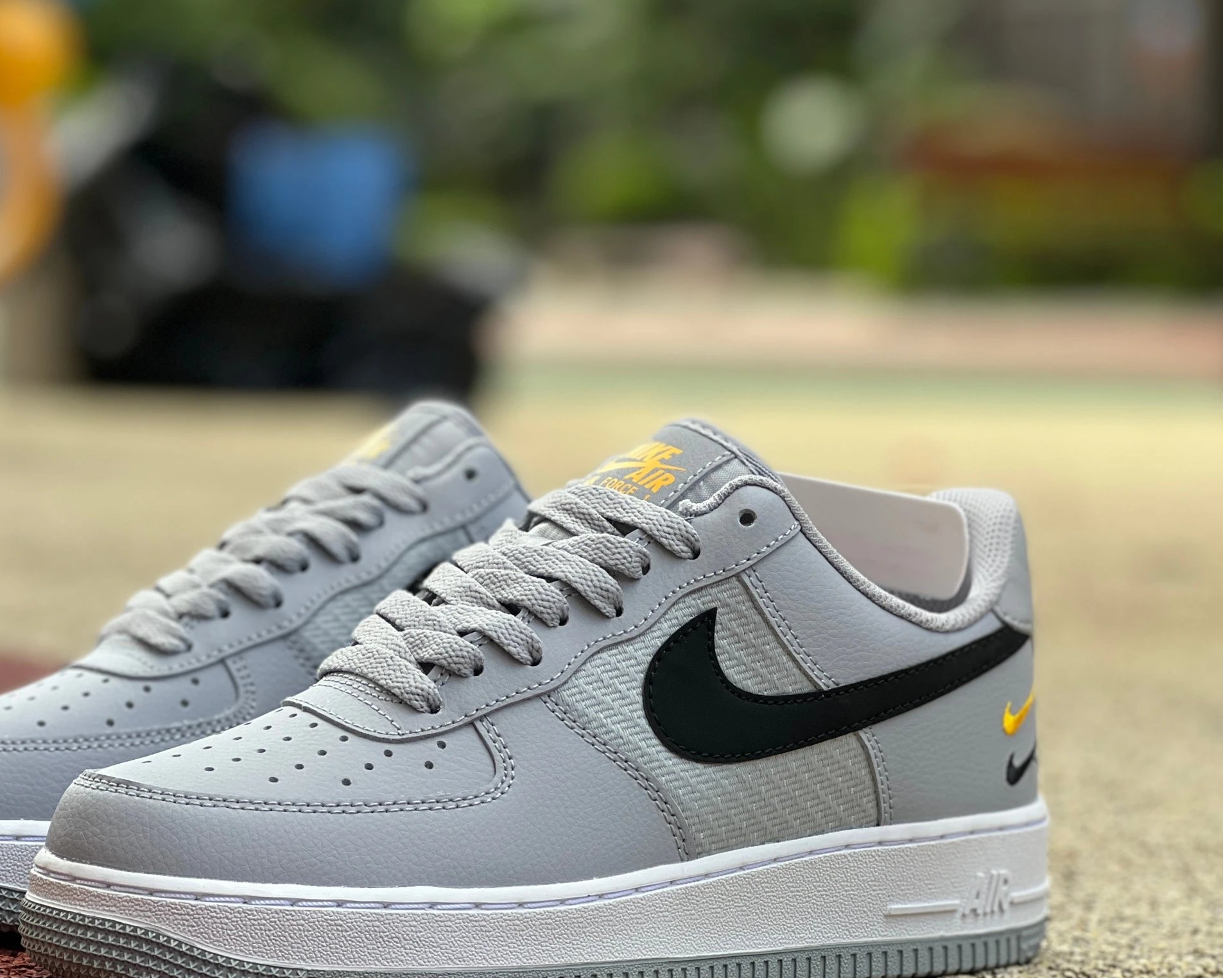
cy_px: 464
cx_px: 457
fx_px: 3656
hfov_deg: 19.0
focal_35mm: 101
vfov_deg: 15.2
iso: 40
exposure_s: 1/121
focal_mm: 9
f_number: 2.8
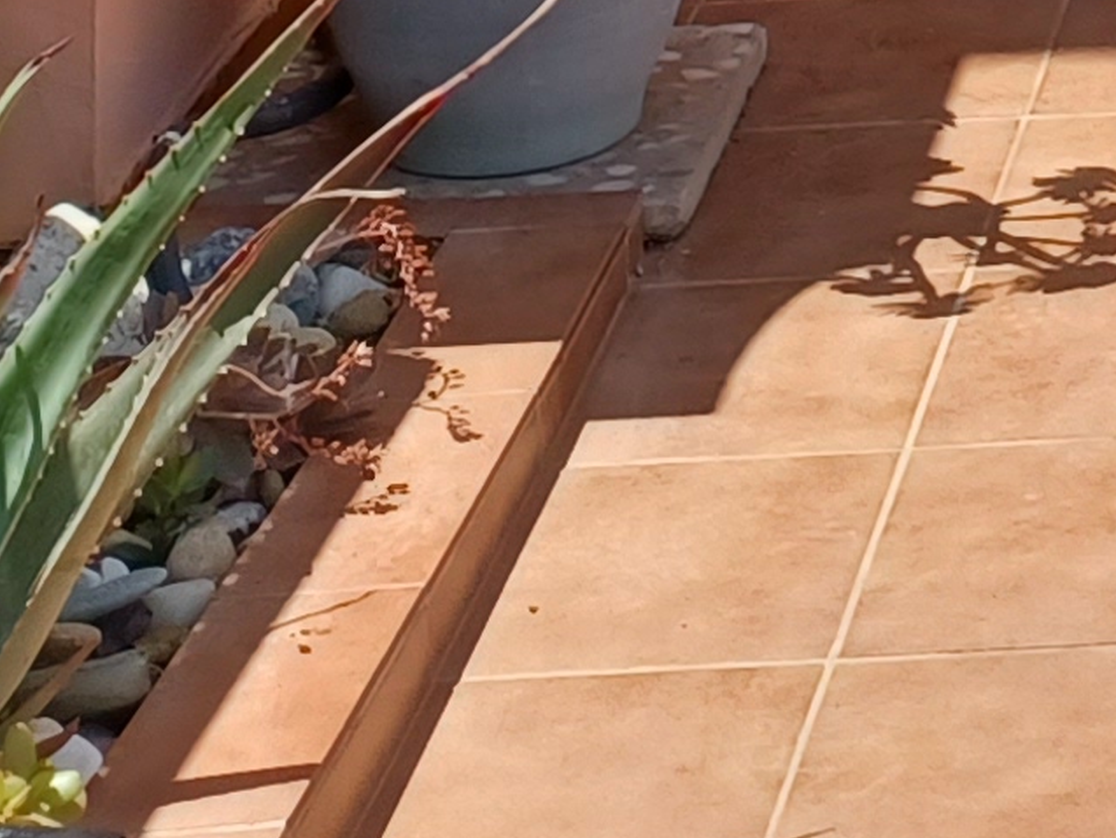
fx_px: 5063
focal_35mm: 157
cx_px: 2129
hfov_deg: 11.5
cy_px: -1681
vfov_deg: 8.1
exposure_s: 1/401
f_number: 1.8
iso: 32
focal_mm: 4.6
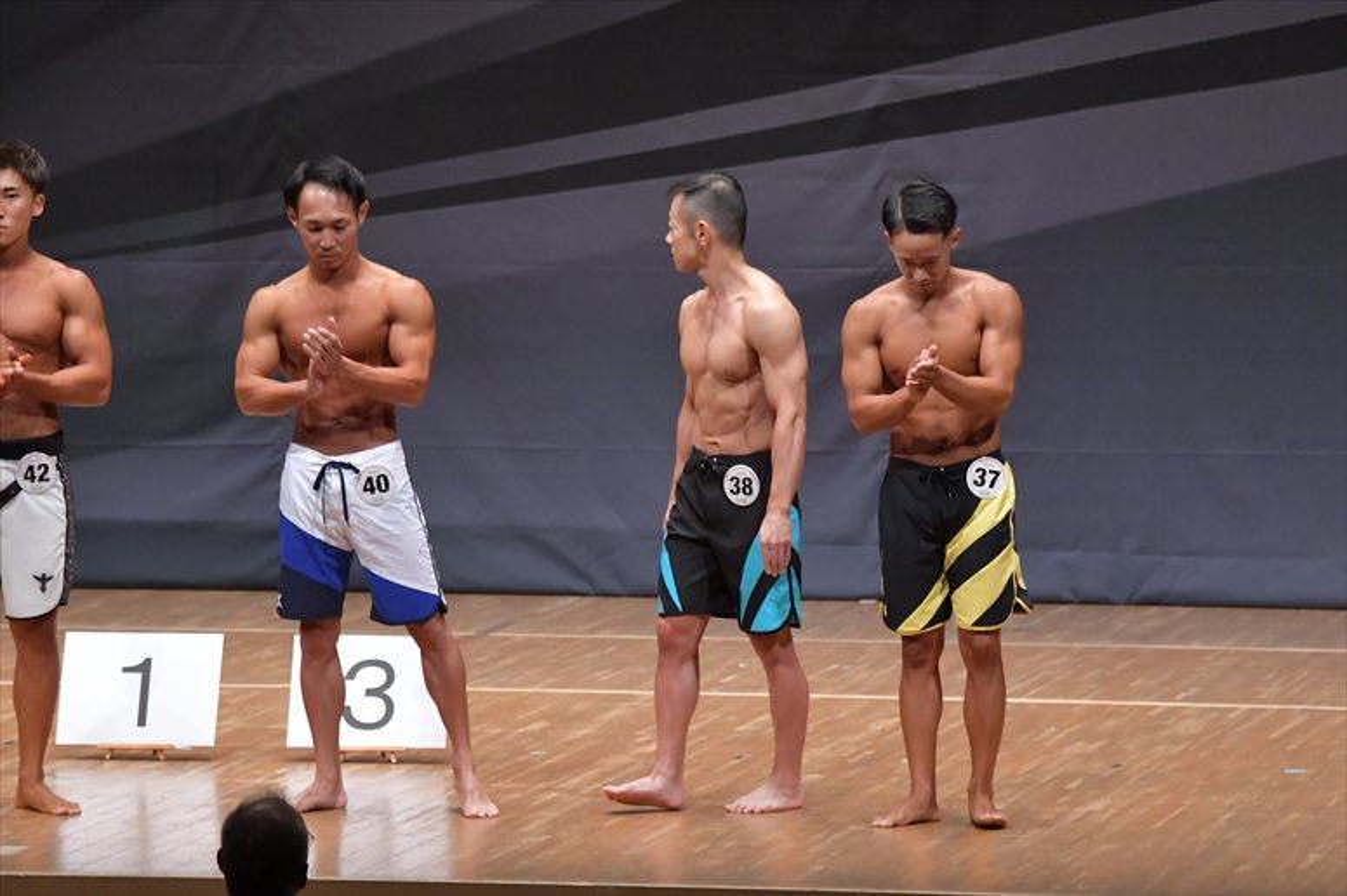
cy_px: 448
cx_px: 674
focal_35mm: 225
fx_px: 8415
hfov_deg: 9.2
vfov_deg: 6.1
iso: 8000
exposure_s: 1/400
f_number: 5.6
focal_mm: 150
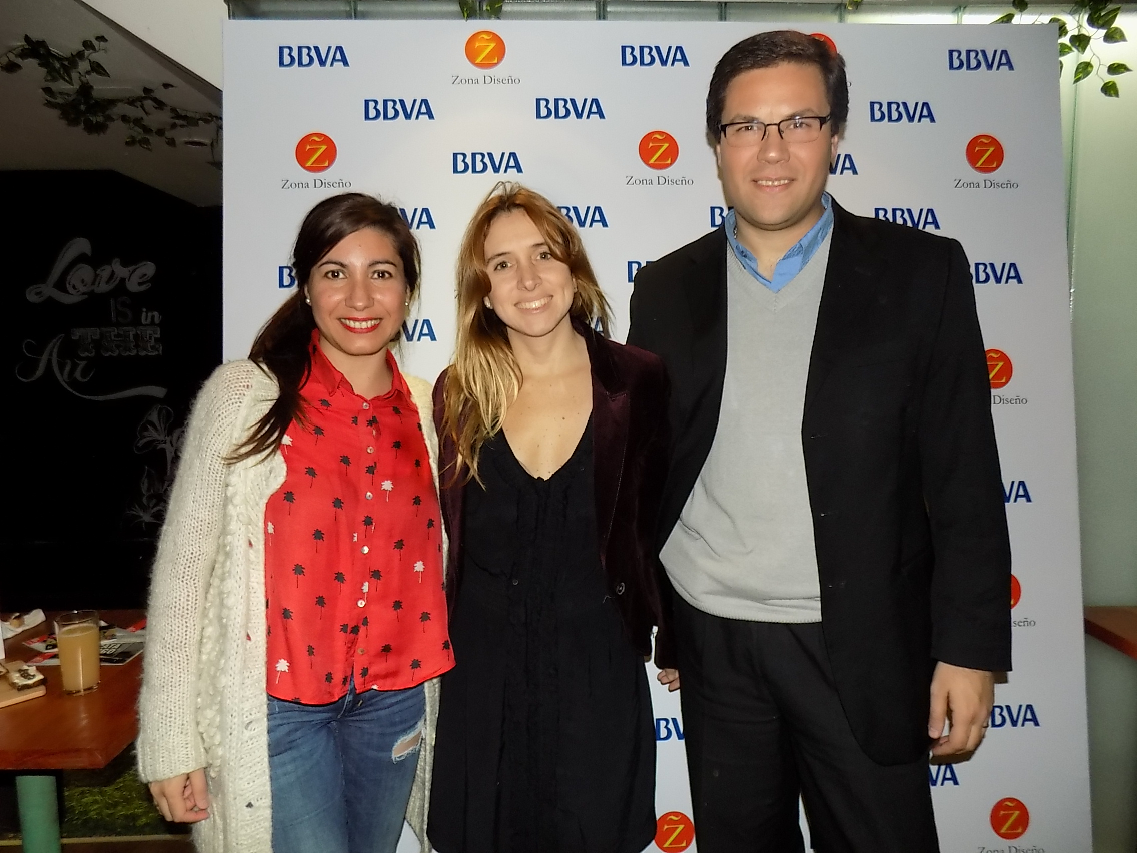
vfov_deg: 58.9
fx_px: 755
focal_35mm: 23
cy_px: 426
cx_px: 568
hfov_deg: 73.9
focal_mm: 4
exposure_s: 1/30
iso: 200
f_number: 3.1
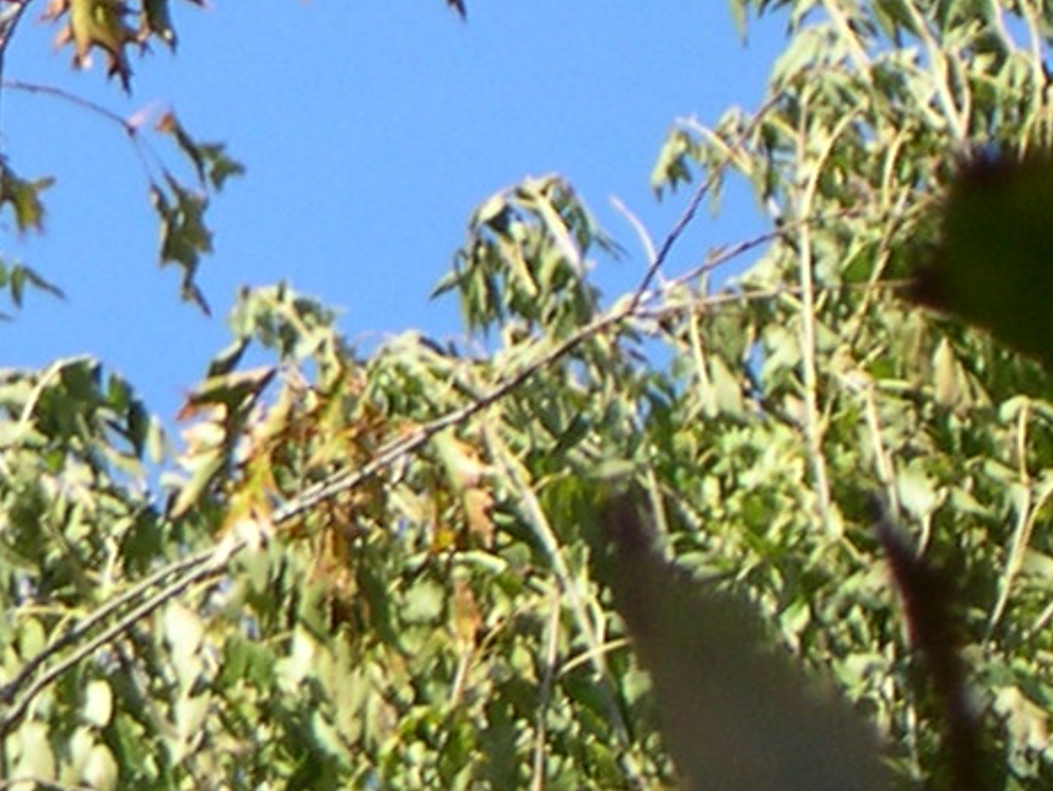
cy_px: 66
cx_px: -1083
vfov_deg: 2.7
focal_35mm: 559
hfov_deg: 3.5
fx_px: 17018
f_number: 4.9
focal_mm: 24
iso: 100
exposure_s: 1/186
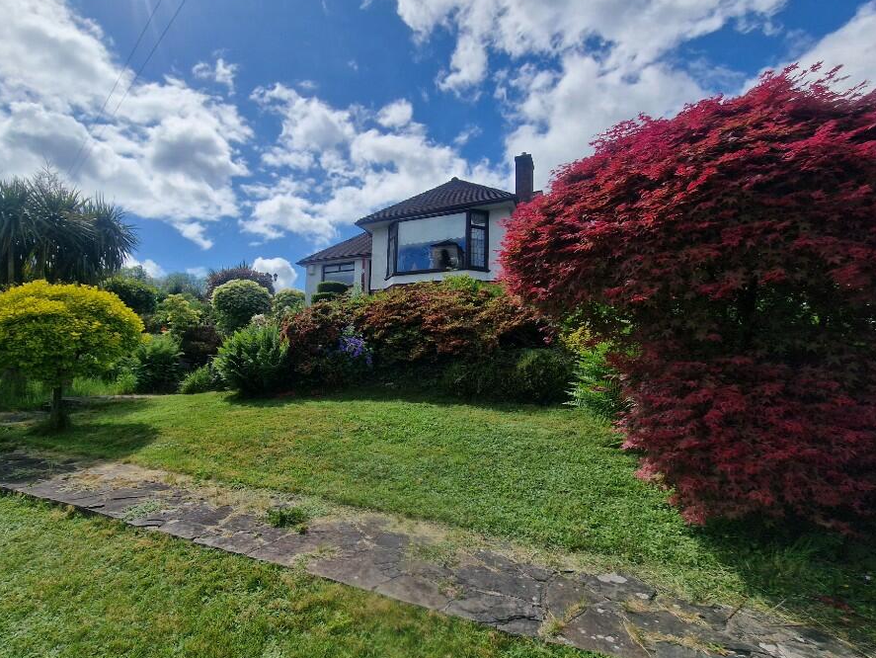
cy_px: 332
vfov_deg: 81.8
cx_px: 374
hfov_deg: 97.5
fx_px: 380
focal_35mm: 15
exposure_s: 1/4416
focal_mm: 2.2
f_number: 2.2
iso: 50
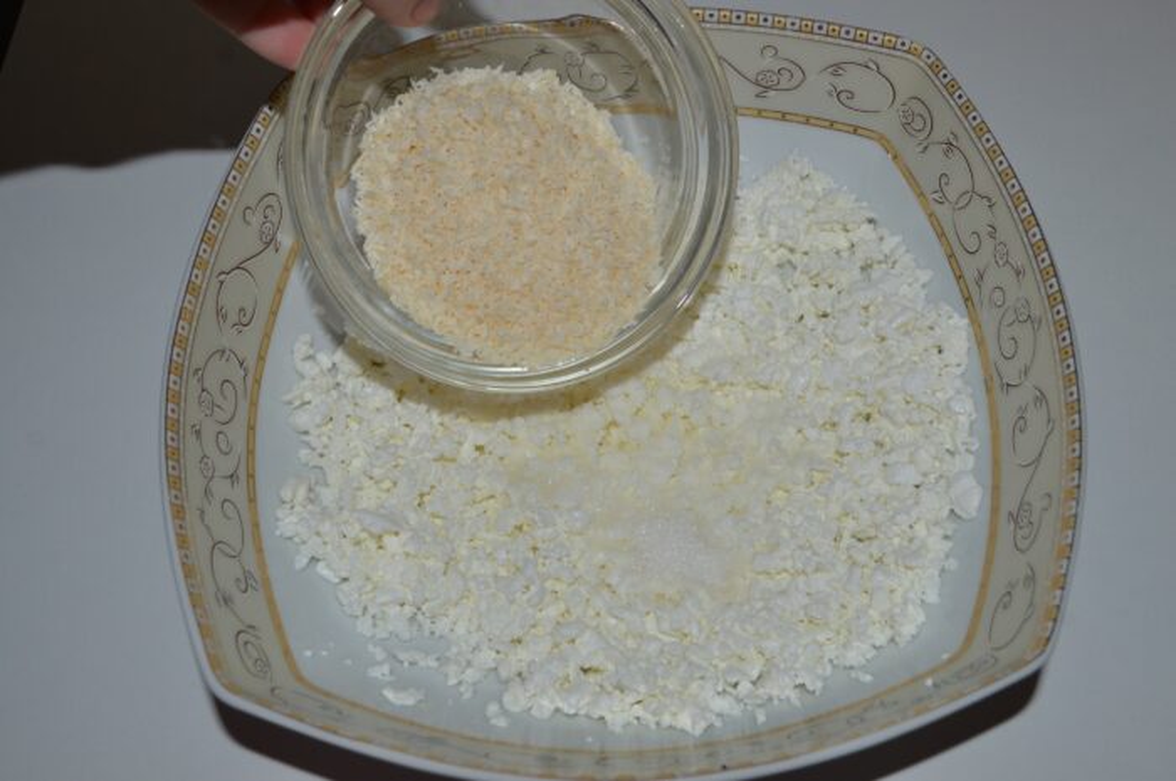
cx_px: 588
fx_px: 1273
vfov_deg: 34.1
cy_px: 390
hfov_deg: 49.6
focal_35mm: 39
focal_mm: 26
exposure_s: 1/60
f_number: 8
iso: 100
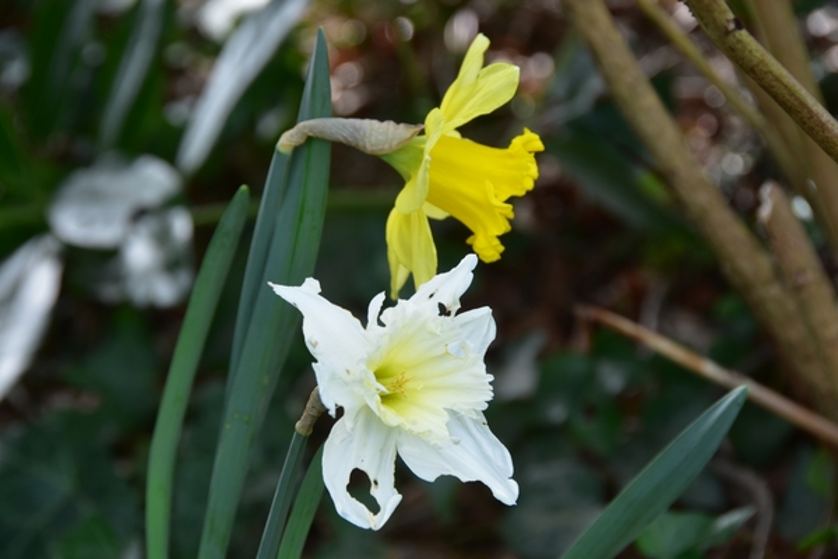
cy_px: 280
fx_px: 4713
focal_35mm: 202
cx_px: 419
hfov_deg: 10.2
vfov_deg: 6.8
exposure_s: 1/60
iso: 360
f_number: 10
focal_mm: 135
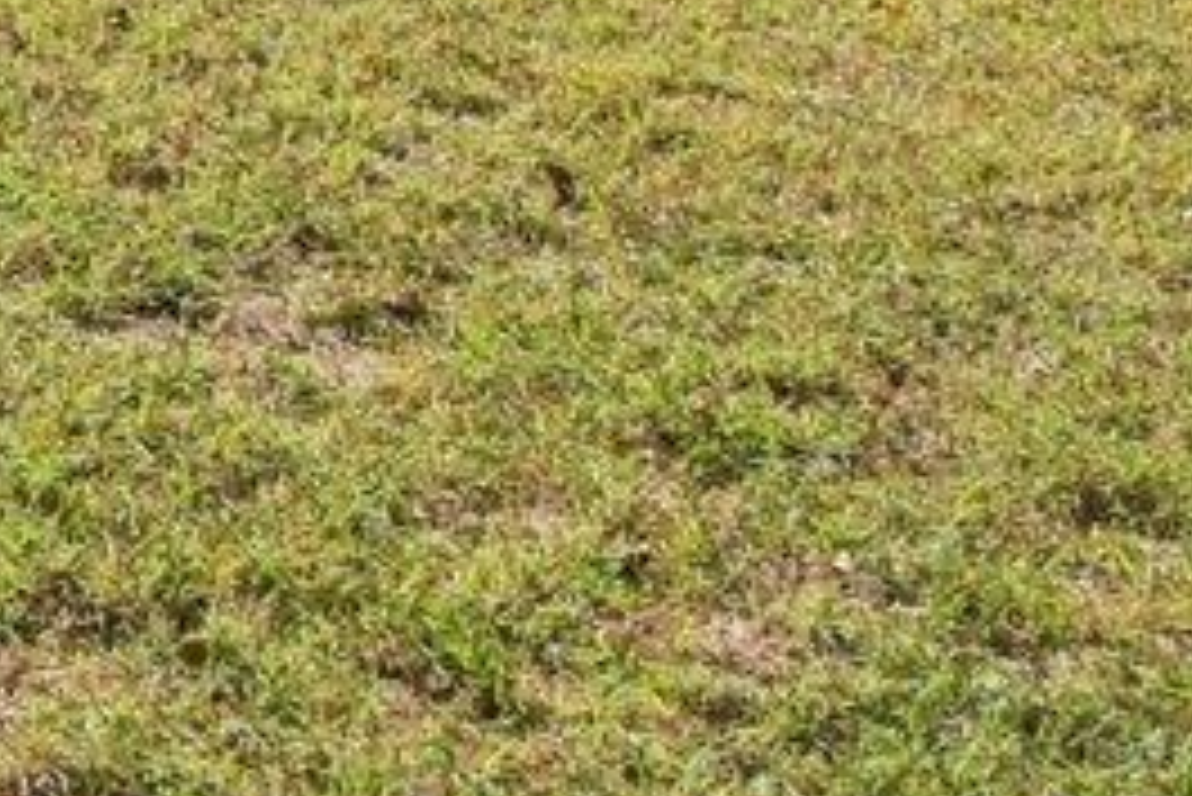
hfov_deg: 13.2
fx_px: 3843
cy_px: -1248
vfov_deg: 10.0
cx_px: -1682
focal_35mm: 116
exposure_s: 1/1000
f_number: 8
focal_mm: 10
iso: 400
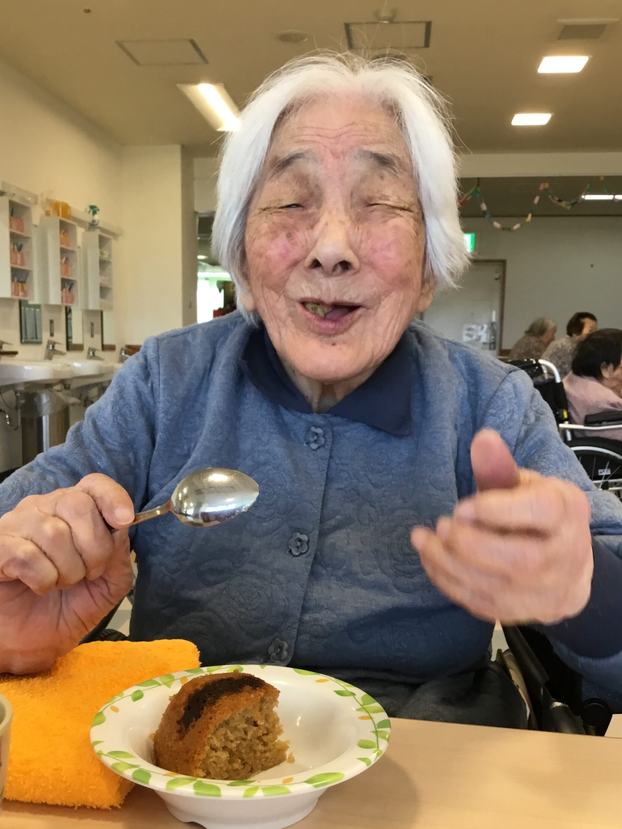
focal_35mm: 36
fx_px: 862
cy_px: 464
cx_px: 288
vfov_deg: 51.2
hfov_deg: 39.6
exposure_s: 1/30
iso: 25
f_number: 2.4
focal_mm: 3.3
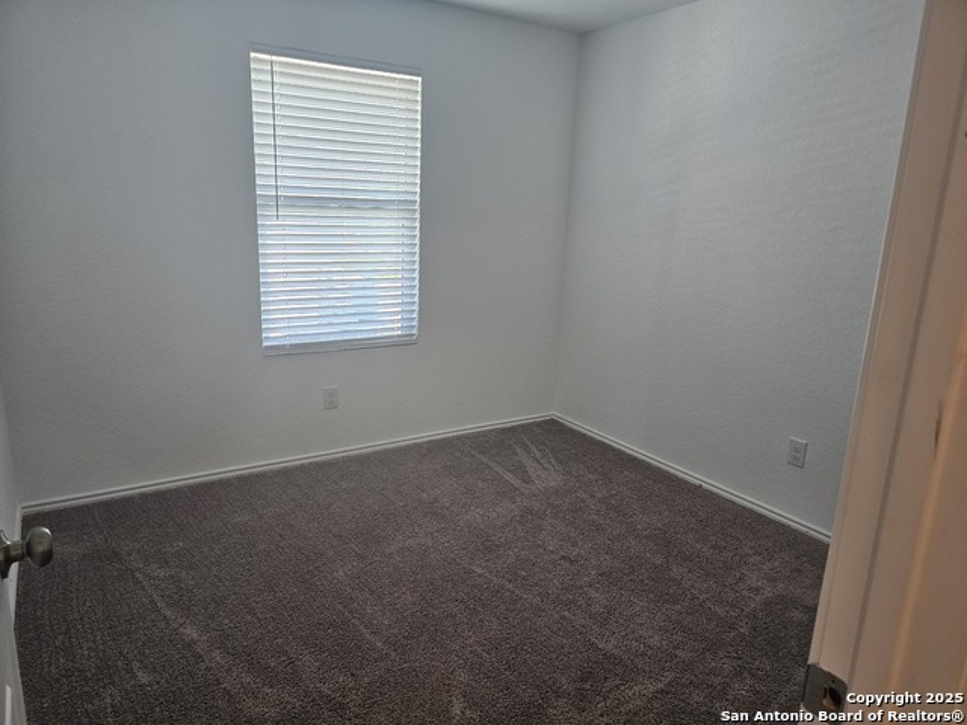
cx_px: 484
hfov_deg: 73.9
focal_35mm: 23
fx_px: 643
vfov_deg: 58.9
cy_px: 362
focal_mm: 6.3
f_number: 1.7
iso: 200
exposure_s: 1/120
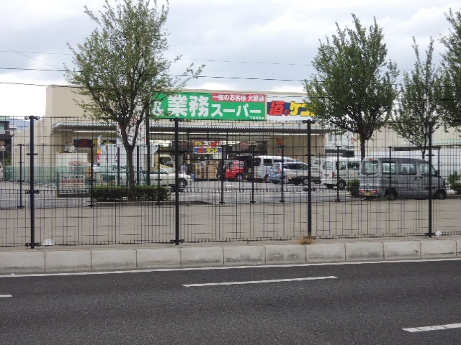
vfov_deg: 21.0
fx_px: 932
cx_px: 230
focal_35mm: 70
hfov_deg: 27.8
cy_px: 172
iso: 100
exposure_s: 1/200
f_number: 4
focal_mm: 12.5
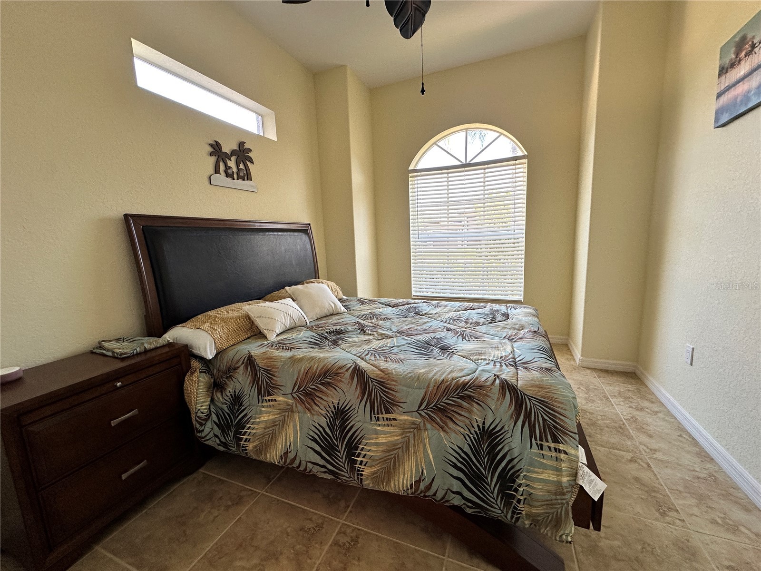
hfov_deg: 102.1
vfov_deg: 85.7
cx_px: 380
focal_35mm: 14
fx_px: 308
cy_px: 286
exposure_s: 1/120
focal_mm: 2.22
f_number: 2.2
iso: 160
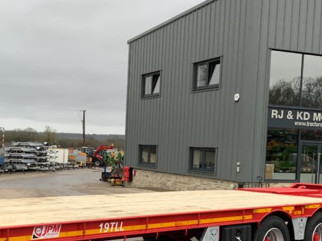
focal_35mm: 61
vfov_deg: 23.8
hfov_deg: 31.6
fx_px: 567
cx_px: 125
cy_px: 170
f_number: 1.8
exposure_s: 1/253
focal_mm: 3
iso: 16
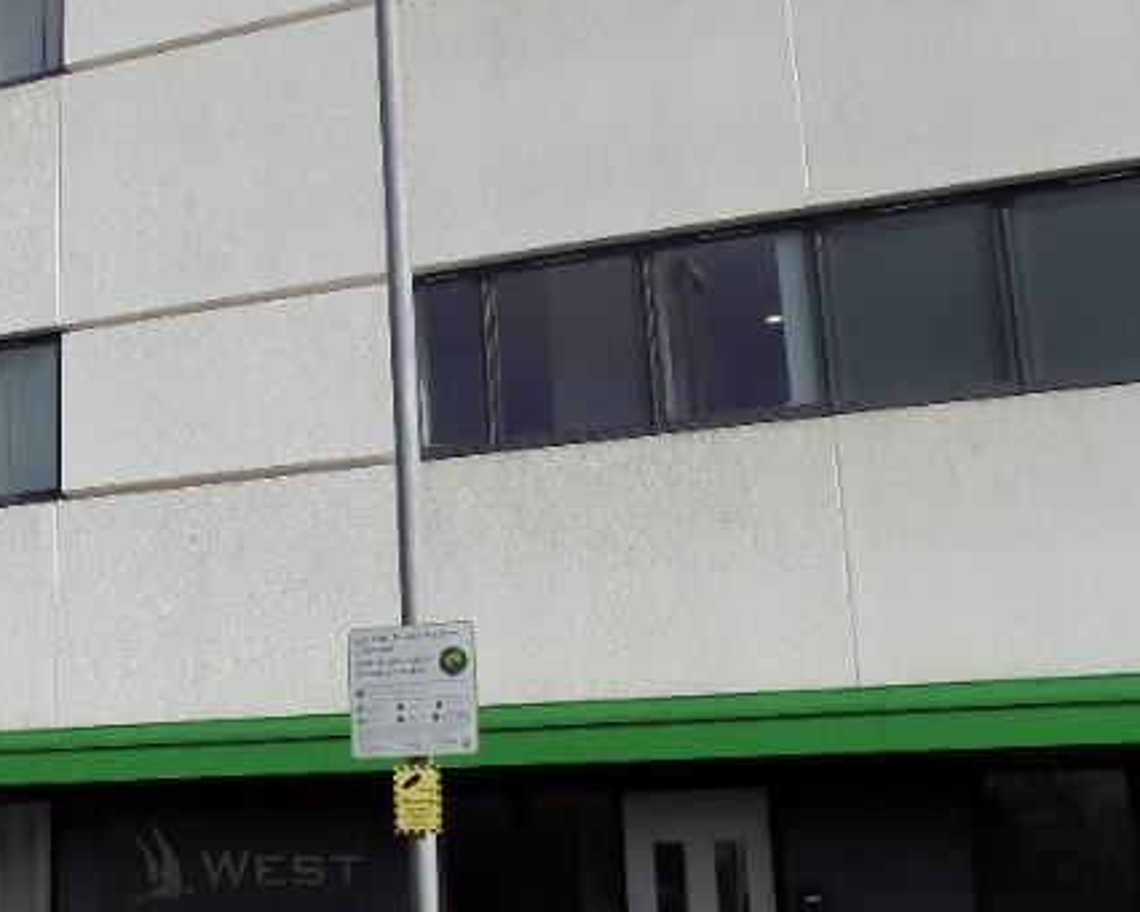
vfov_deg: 28.1
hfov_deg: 31.9
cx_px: -13
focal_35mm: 54
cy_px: 508
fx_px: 1822
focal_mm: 4
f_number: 9.9
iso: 80
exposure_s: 1/160
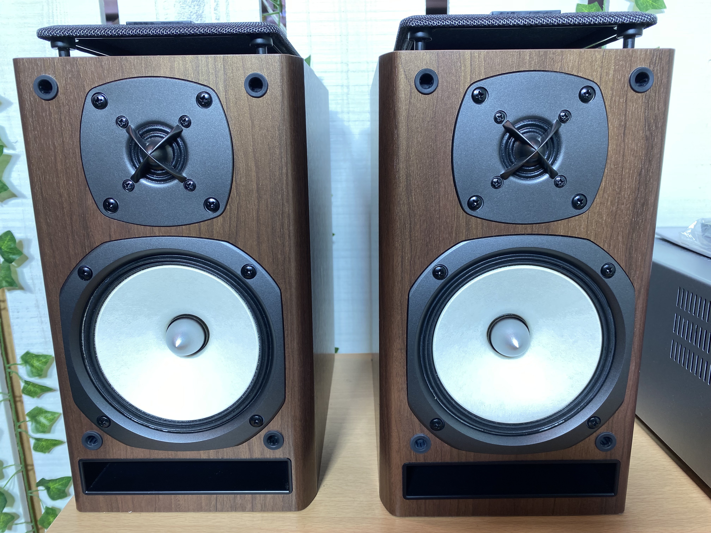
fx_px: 534
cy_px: 266
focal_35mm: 26
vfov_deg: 53.1
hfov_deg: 67.3
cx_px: 356
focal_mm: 4.25
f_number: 1.8
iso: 32
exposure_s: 1/103
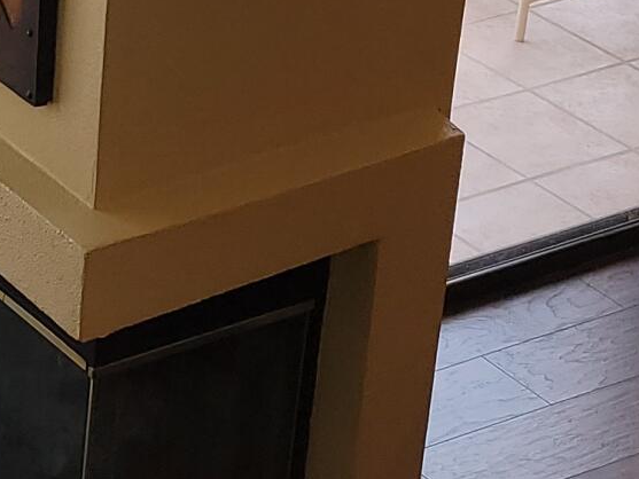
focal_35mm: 140
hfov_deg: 12.8
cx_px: -517
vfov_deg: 10.2
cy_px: -283
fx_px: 2585
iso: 40
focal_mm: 5.4
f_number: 1.8
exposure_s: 1/122
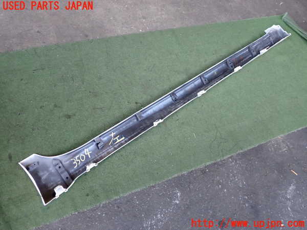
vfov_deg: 46.8
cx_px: 154
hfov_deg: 60.0
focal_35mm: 30
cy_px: 115
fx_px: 266
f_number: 2.3
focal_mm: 5.4
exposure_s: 1/100
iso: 200
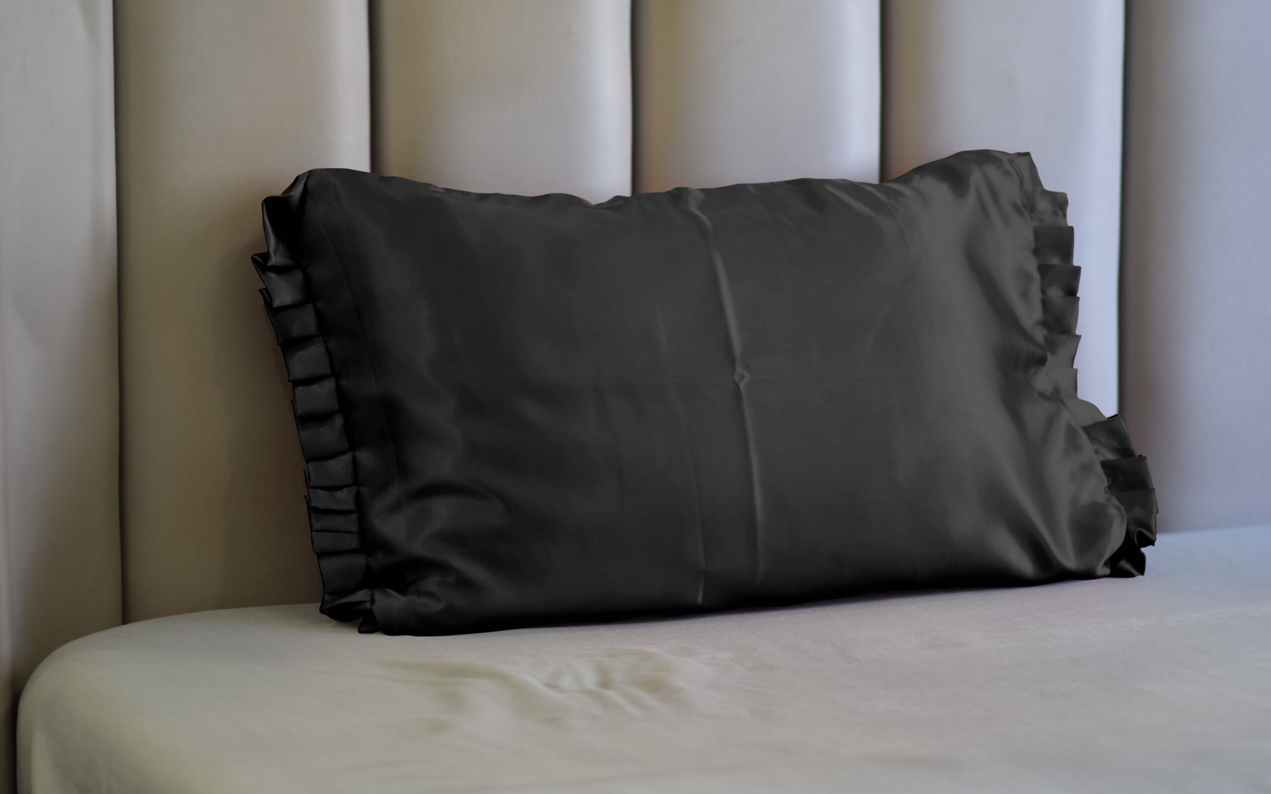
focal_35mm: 131
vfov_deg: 10.0
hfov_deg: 16.0
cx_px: 633
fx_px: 4521
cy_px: 405
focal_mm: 85
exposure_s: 1/100
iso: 200
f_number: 1.8
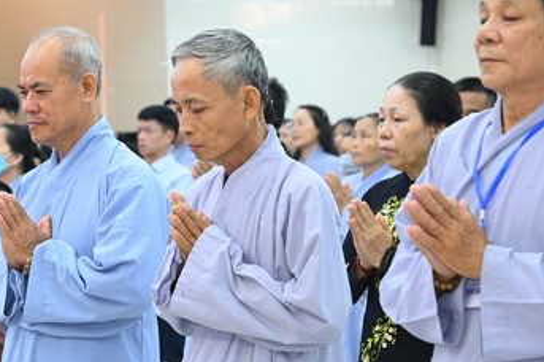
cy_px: 151
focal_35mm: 161
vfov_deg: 8.5
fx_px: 2431
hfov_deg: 12.7
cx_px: 98
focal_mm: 85
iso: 6400
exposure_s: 1/125
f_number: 4.5
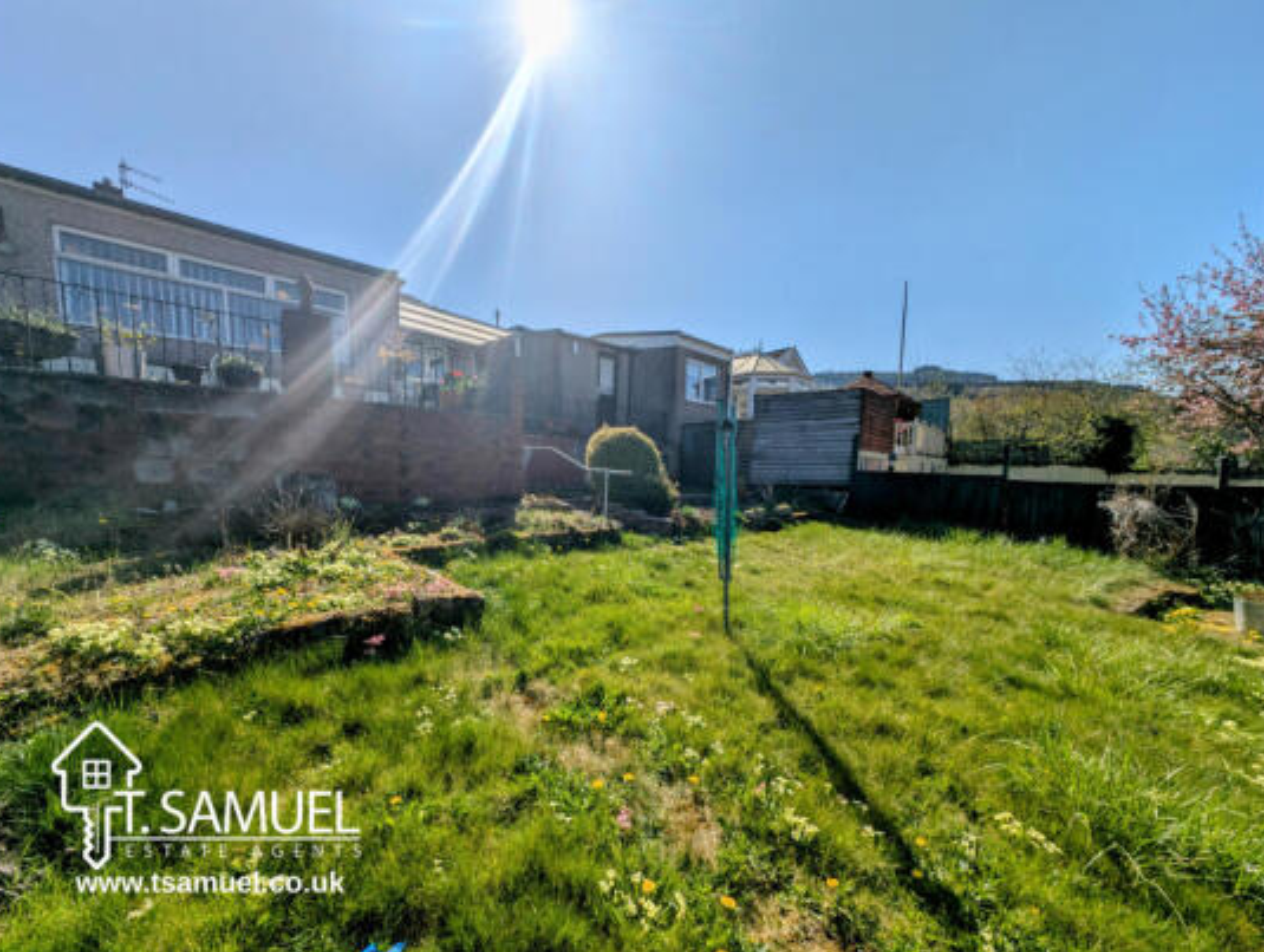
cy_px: 514
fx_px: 475
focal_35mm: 13
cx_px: 614
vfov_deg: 89.9
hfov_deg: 106.1
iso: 42
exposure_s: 1/6623
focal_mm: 2.23
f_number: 1.95
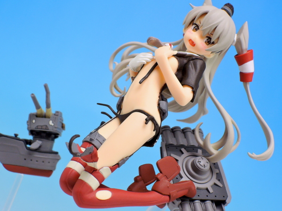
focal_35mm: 105
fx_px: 855
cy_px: 106
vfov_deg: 14.1
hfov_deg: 18.7
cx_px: 141
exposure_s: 1/8
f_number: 7.3
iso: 400
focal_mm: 22.4
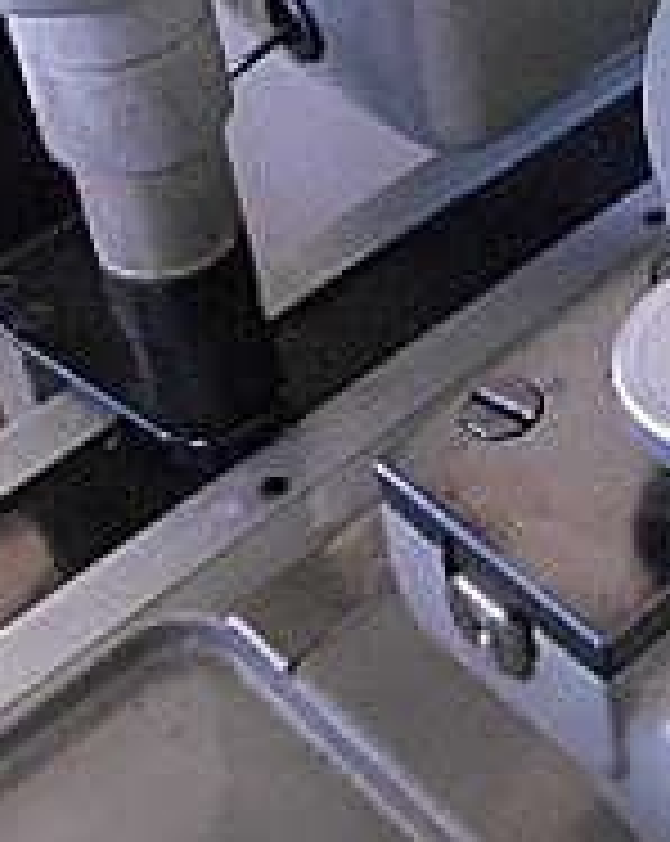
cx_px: 917
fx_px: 2162
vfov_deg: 20.9
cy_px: -90
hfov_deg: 16.5
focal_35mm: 87
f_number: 3.4
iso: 800
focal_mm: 4.7
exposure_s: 1/50
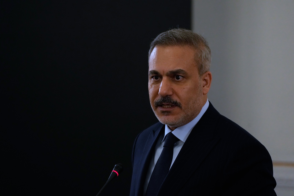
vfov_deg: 3.9
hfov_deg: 5.8
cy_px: 98
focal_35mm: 355
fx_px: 2898
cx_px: 147
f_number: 5.6
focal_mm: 355
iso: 3200
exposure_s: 1/320
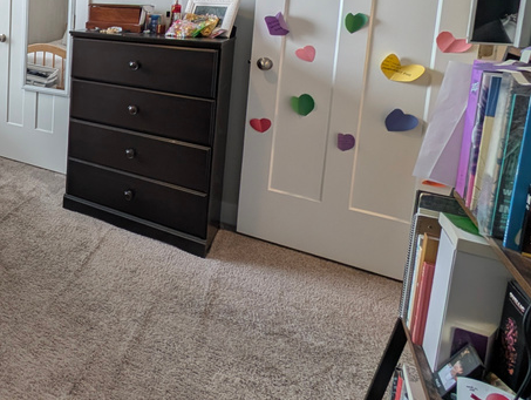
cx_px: -60
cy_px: 34
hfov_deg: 46.7
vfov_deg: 46.1
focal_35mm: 27
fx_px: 415
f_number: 1.95
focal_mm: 2.23
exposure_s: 1/40
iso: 42
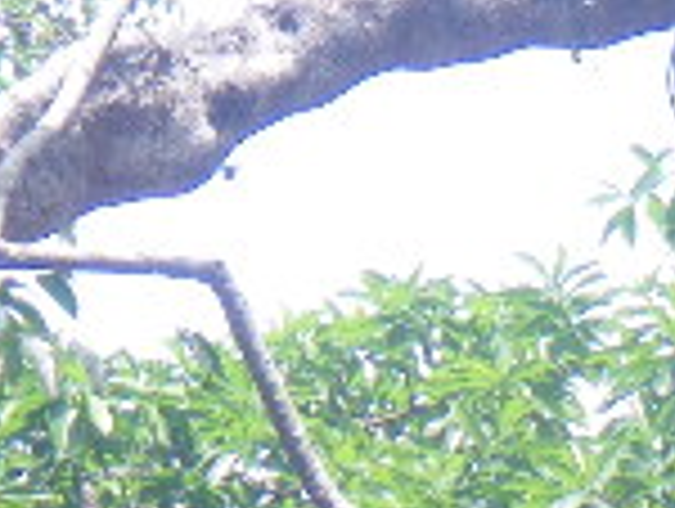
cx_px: -569
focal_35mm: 438
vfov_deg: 3.3
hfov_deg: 4.5
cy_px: 1353
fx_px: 8555
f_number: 4.8
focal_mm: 13.7
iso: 125
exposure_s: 1/100
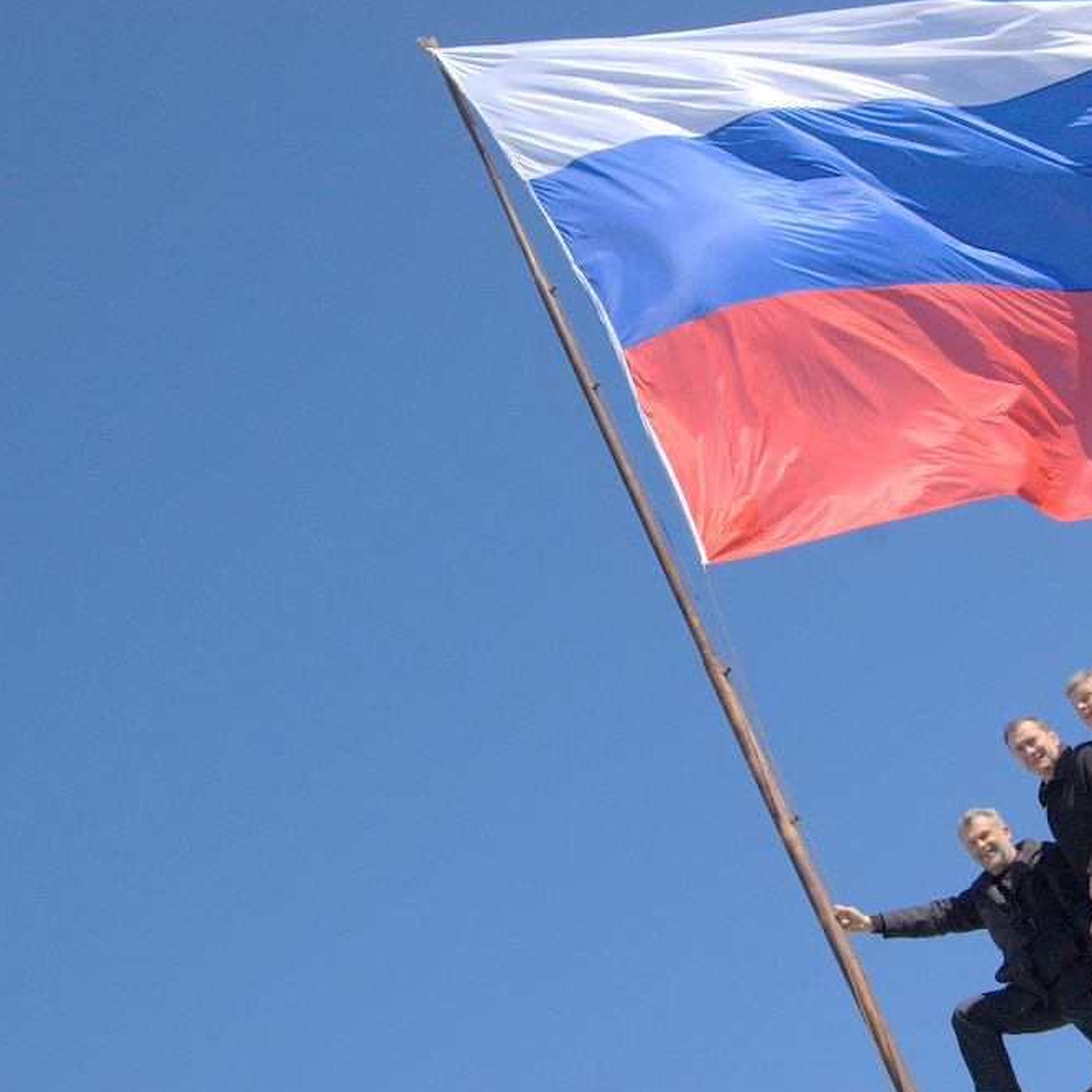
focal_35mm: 55
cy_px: 555
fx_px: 1963
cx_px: 837
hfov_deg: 30.5
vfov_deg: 31.1
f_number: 5
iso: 200
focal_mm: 28
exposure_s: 1/1000
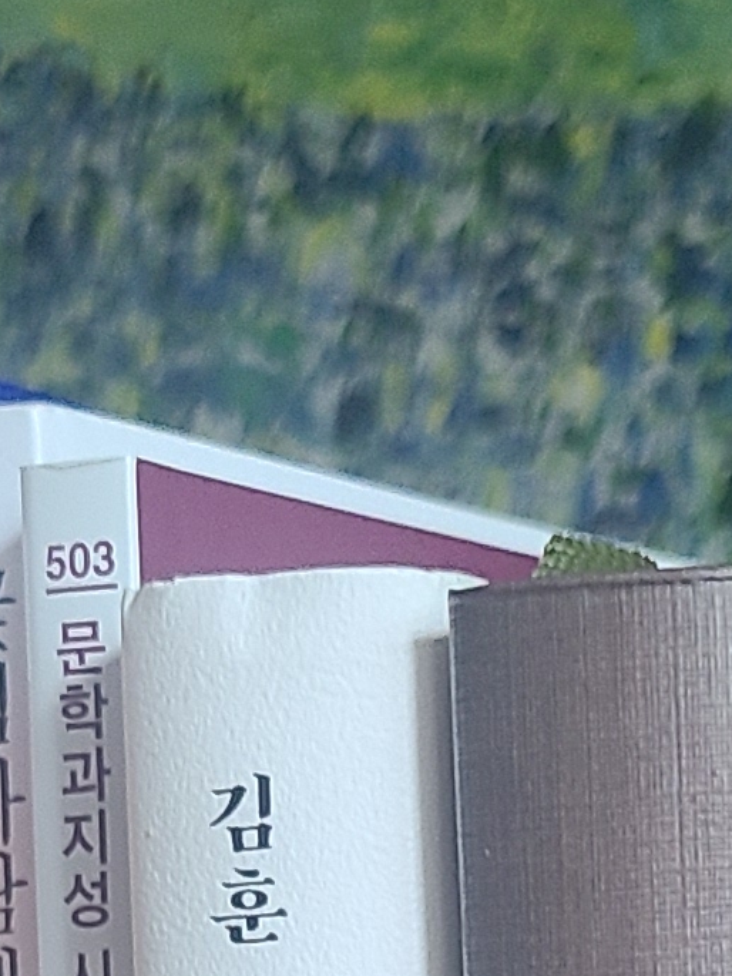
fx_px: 4313
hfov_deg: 9.7
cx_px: 591
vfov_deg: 11.9
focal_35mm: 153
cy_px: 1727
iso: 125
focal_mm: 5.4
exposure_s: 1/60
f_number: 1.8
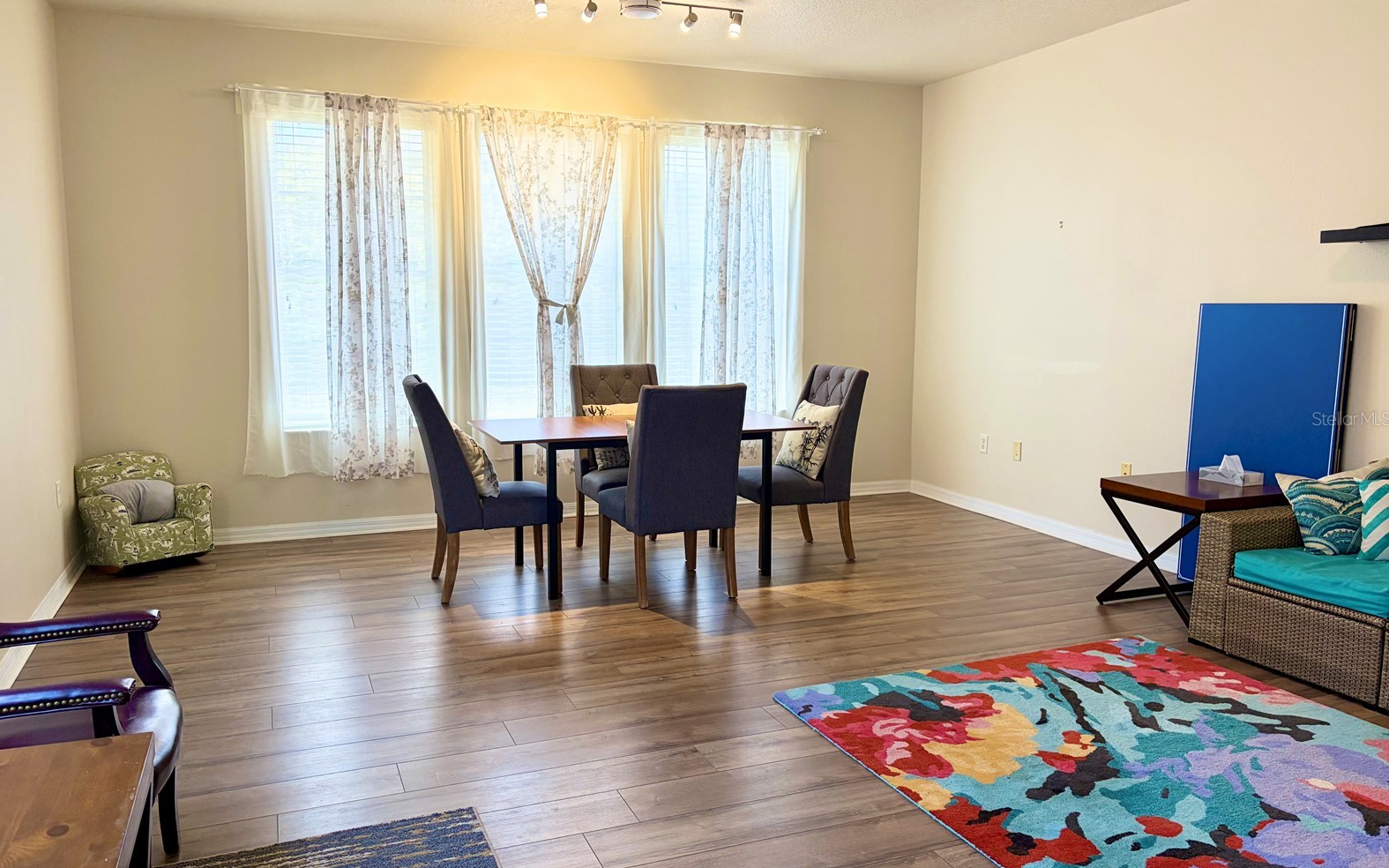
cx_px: 690
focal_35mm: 28
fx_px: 1060
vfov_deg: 44.5
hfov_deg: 66.5
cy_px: 418
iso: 80
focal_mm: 5.96
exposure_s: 1/120
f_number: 1.6
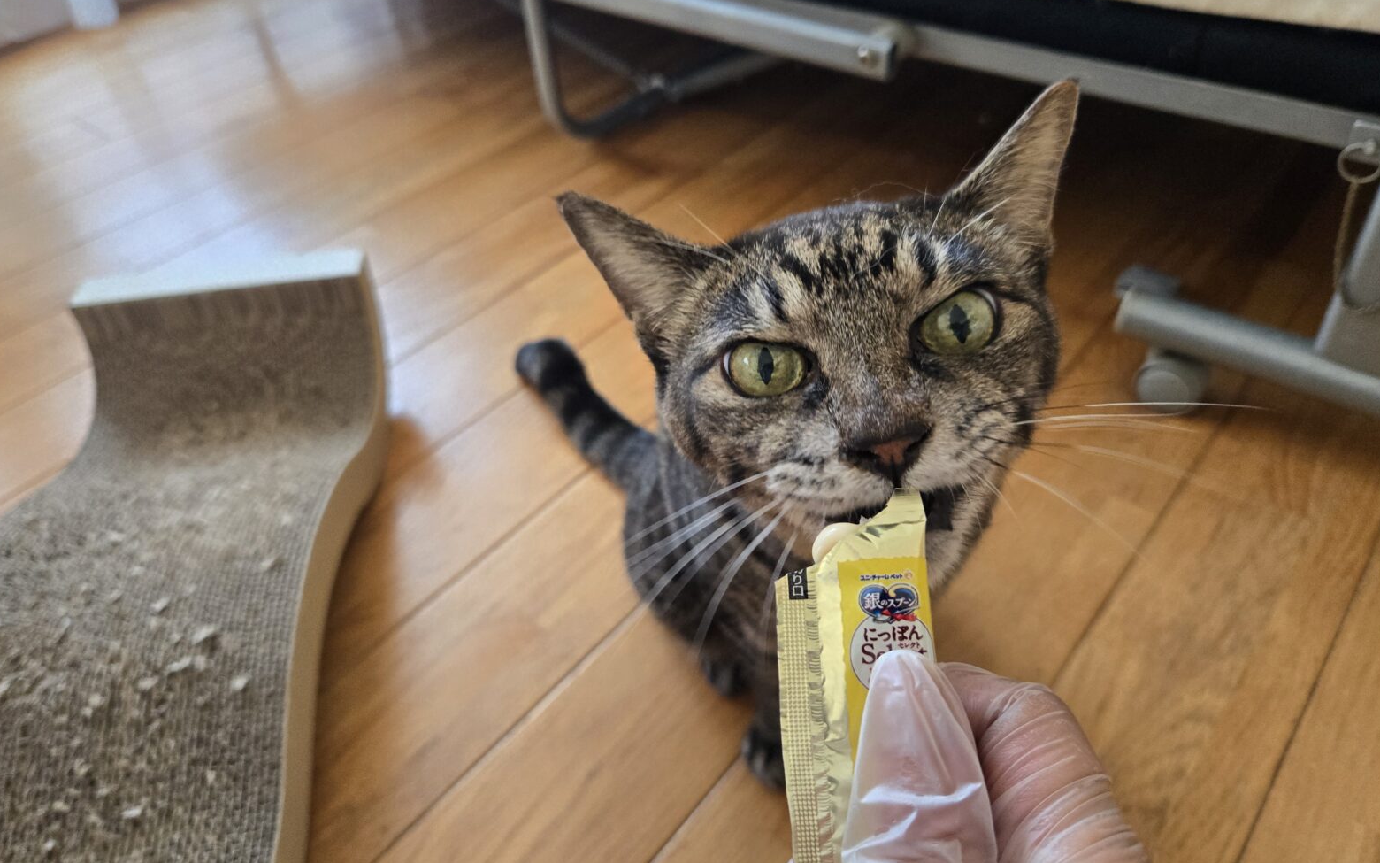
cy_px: 405
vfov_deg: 49.3
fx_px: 940
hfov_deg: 72.5
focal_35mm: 25
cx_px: 685
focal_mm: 5.4
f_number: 1.8
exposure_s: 1/120
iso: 320
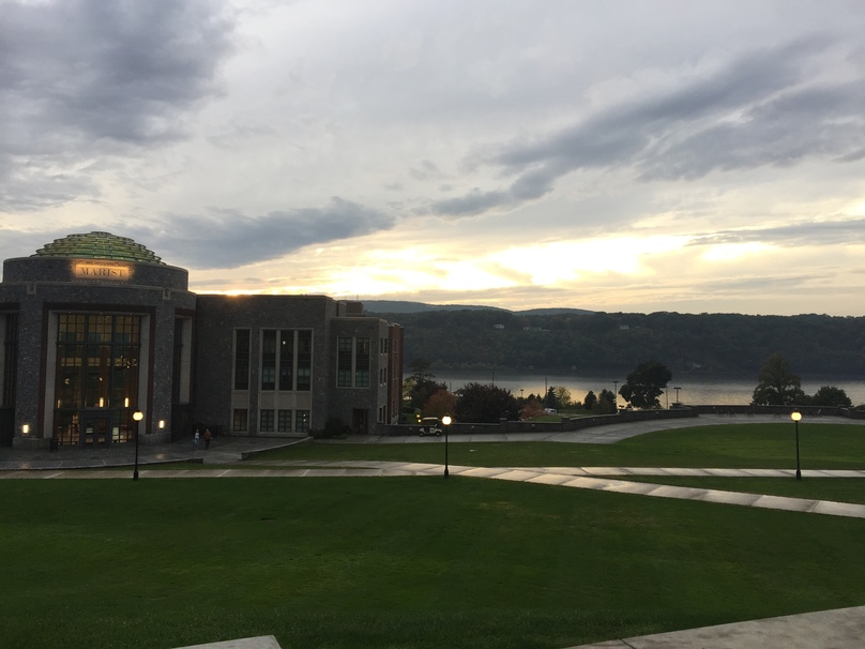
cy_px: 324
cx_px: 432
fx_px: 725
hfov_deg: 61.7
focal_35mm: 29
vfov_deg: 48.2
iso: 40
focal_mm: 4.15
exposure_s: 1/120
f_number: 2.2
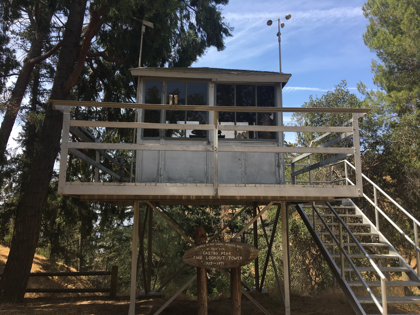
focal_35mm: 29
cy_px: 158
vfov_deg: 48.2
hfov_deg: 61.7
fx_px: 352
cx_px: 210
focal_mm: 4.15
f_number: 2.2
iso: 25
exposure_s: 1/732
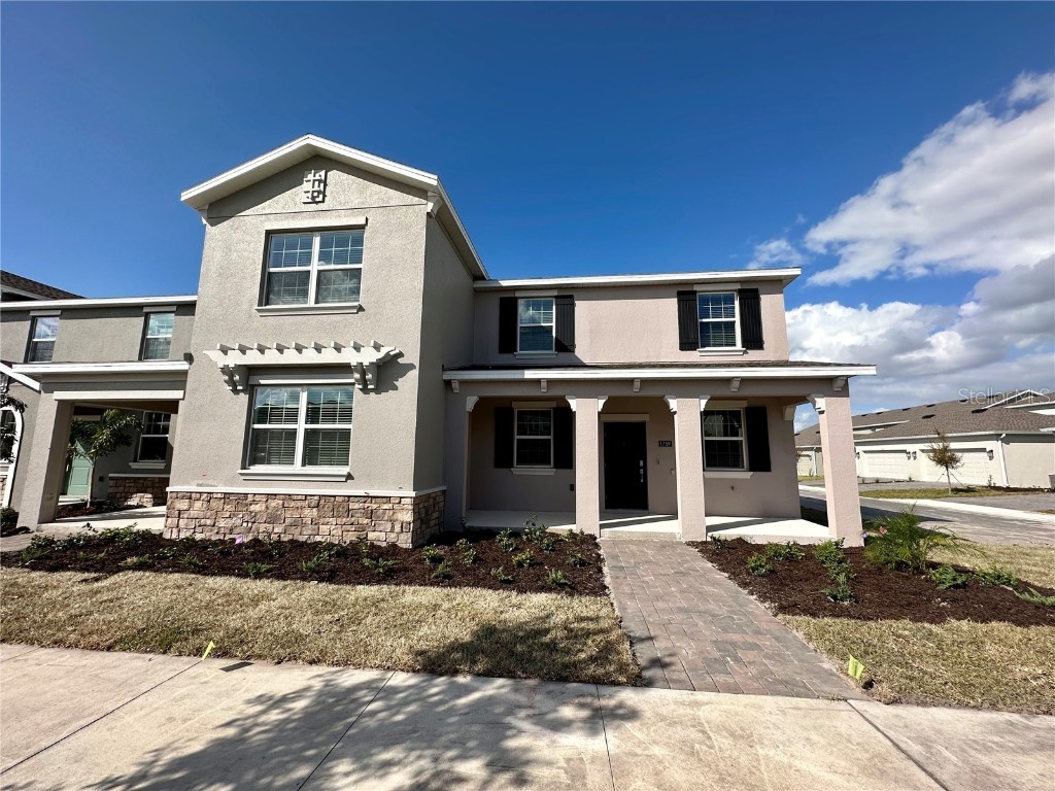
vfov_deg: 85.7
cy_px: 396
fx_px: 427
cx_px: 528
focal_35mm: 14
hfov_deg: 102.1
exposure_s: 1/2681
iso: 50
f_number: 2.2
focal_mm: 2.22
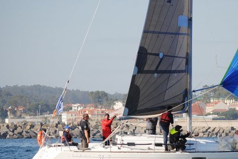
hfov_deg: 6.7
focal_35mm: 306
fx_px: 2024
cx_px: 165
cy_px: 112
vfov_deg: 4.5
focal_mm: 122
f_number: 5.6
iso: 110
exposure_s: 1/500
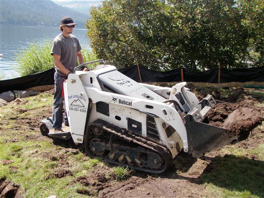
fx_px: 290
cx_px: 132
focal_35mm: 38
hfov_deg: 49.0
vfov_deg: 37.7
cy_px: 99
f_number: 3.5
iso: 80
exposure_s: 1/400
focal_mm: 6.7
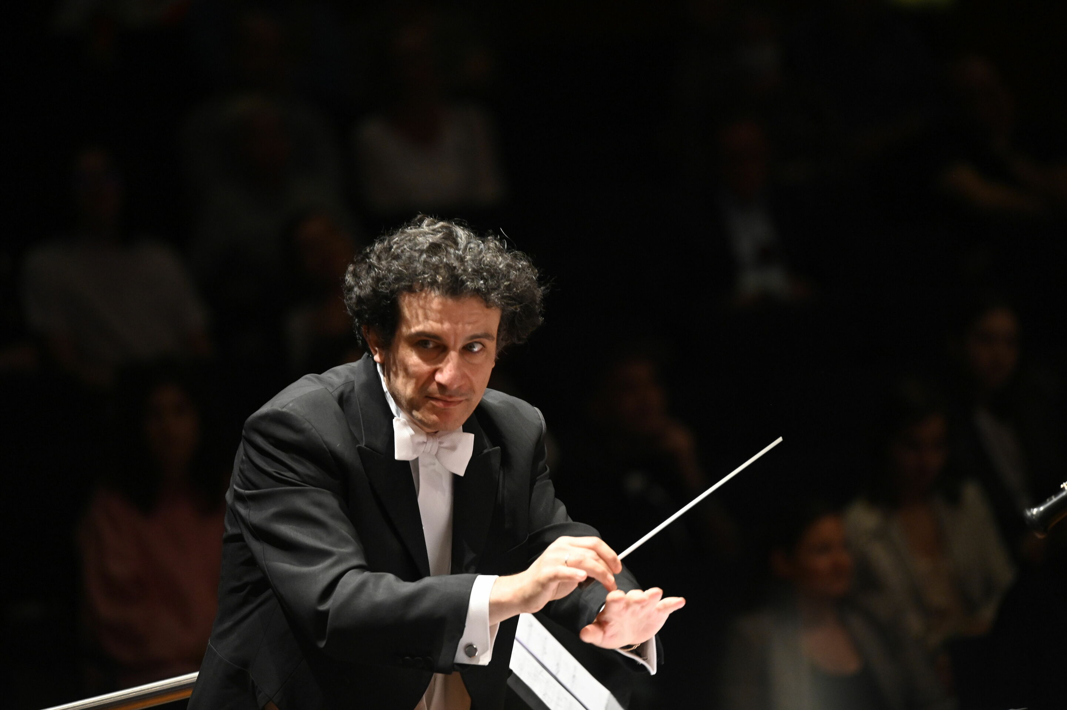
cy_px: 355
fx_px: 8885
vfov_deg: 4.6
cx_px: 534
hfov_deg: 6.9
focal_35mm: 300
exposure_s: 1/200
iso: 5000
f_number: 4.5
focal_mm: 300
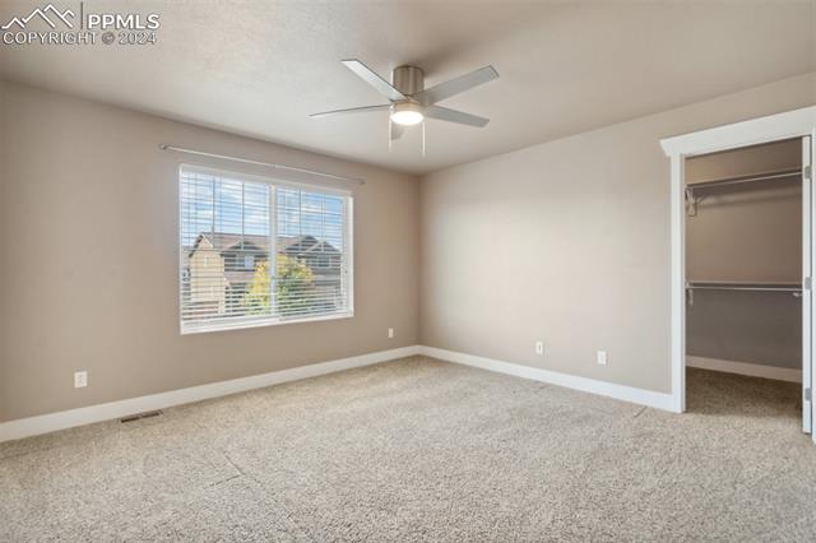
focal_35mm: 16
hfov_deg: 96.8
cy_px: 272
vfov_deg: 73.7
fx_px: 362
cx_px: 408
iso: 500
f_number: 7.1
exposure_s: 1/80
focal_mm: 16
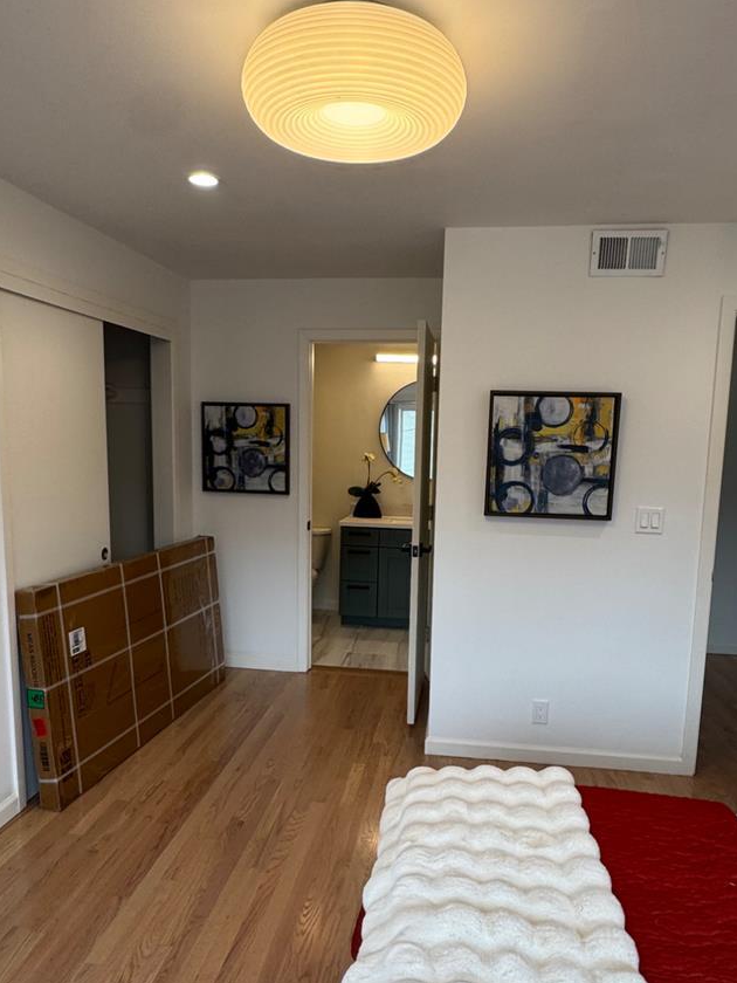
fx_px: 710
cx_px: 371
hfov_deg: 54.9
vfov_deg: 69.2
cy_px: 538
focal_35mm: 25
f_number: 2.2
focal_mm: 2.22
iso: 80
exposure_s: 1/120
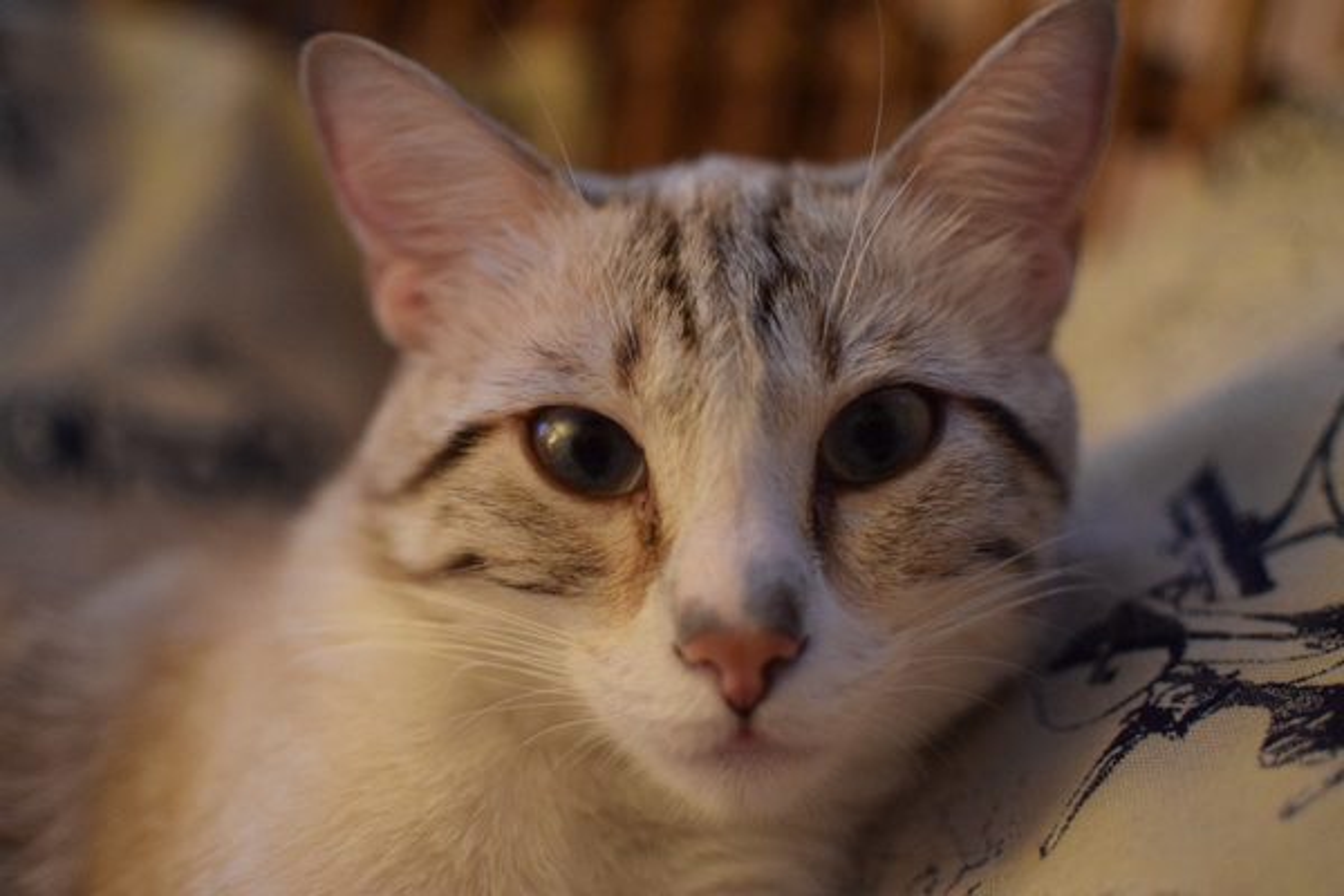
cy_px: 448
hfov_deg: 37.9
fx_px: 1960
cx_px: 672
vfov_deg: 25.8
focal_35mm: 52
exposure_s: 1/60
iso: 3200
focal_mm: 35
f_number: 1.8
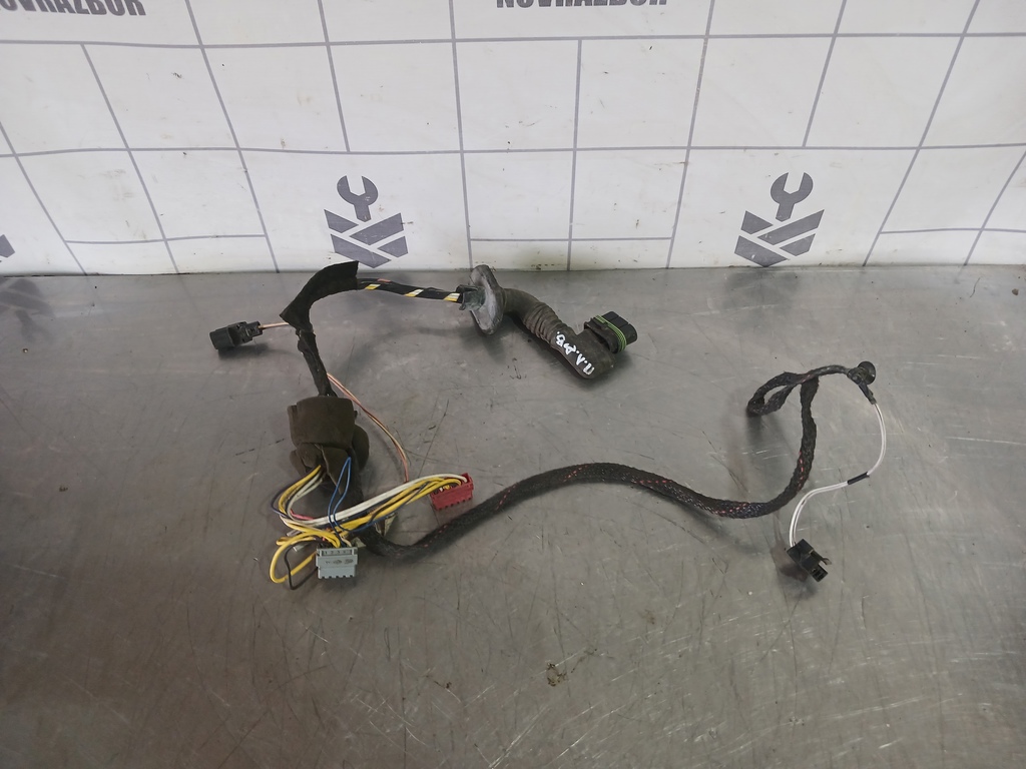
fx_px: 800
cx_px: 513
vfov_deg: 51.4
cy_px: 384
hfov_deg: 65.3
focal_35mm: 27
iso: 125
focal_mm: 4
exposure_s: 1/50
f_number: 1.8
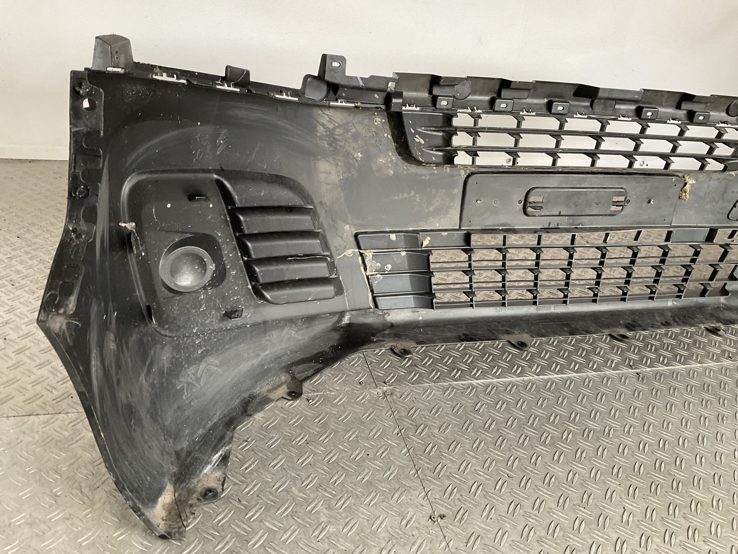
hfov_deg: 61.7
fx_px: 618
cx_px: 369
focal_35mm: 29
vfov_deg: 48.2
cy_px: 277
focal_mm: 3
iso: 64
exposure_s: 1/50
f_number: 1.8
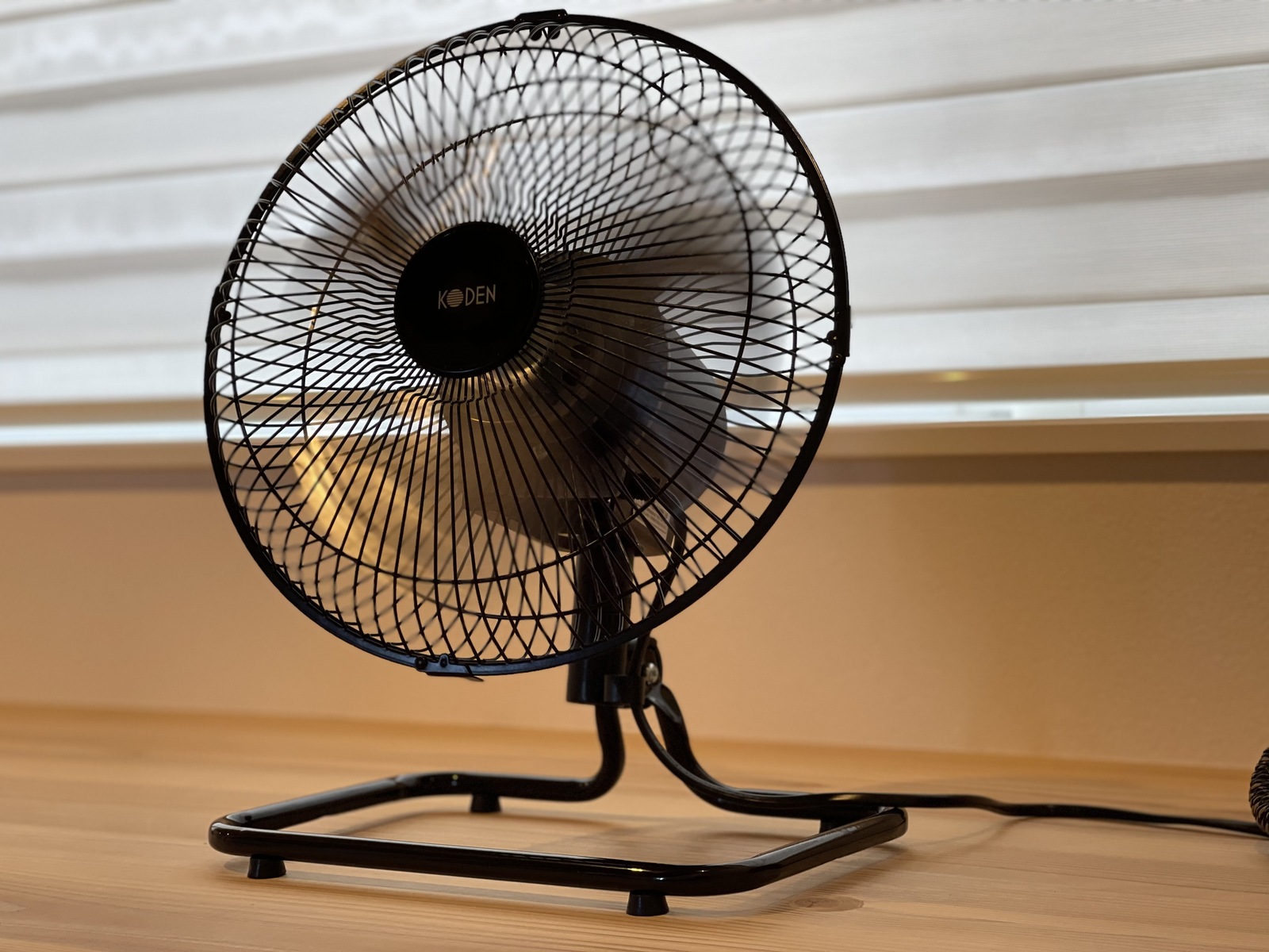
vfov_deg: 22.9
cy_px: 476
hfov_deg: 30.3
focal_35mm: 64
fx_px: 2346
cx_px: 634
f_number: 2.2
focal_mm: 7.5
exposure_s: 1/100
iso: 80
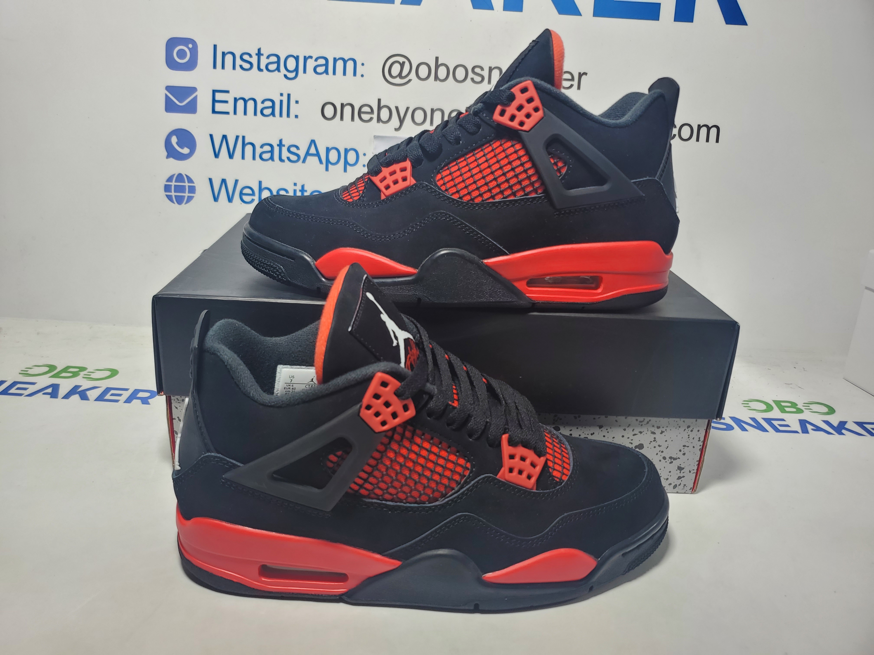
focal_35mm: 26
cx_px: 437
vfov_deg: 53.1
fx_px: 656
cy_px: 328
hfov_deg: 67.3
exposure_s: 1/361
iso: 50
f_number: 1.5
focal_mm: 4.3
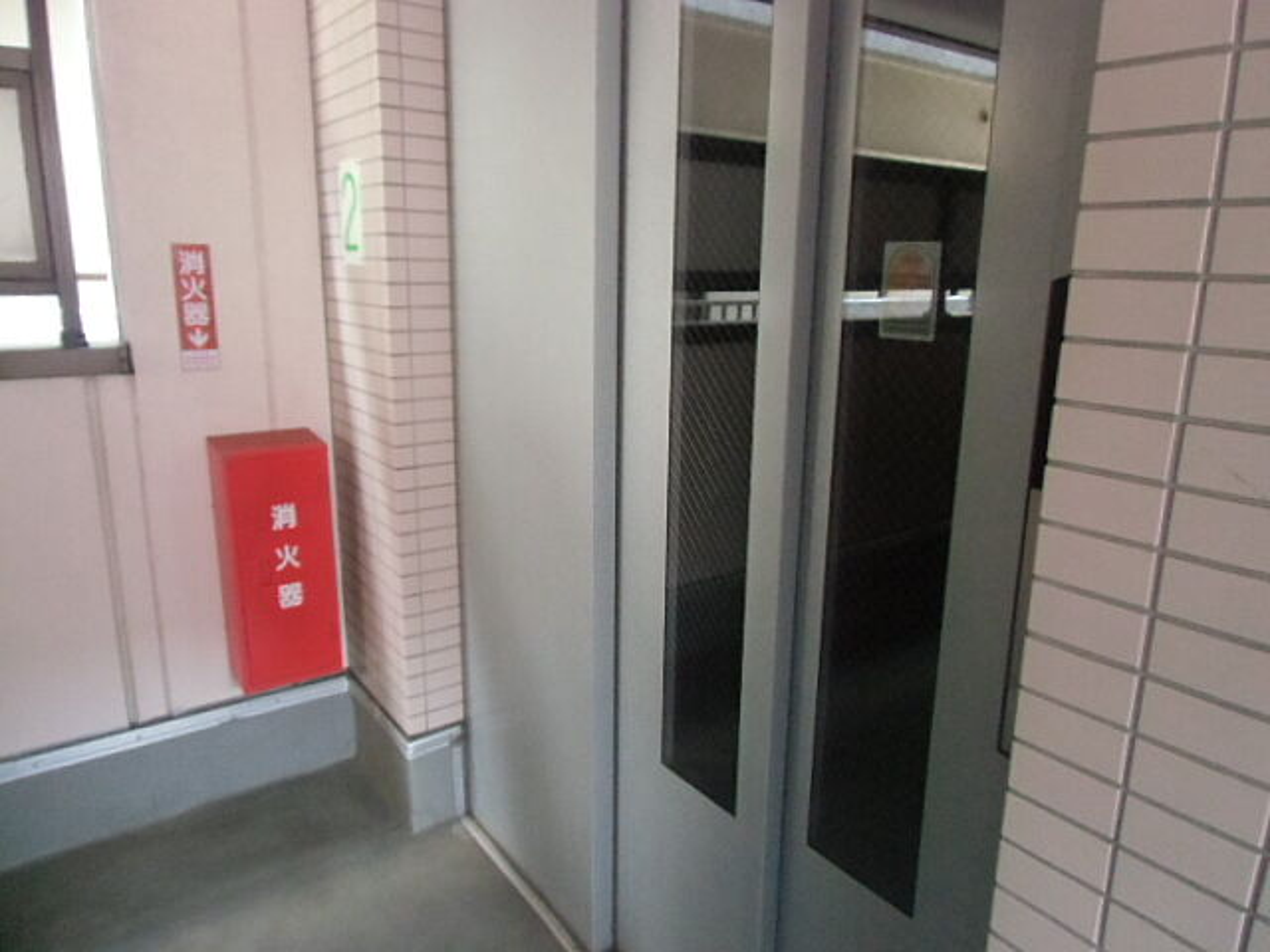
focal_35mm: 24
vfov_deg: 56.8
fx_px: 881
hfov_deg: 71.6
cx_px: 635
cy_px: 476
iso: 800
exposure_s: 1/20
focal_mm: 4.24
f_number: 3
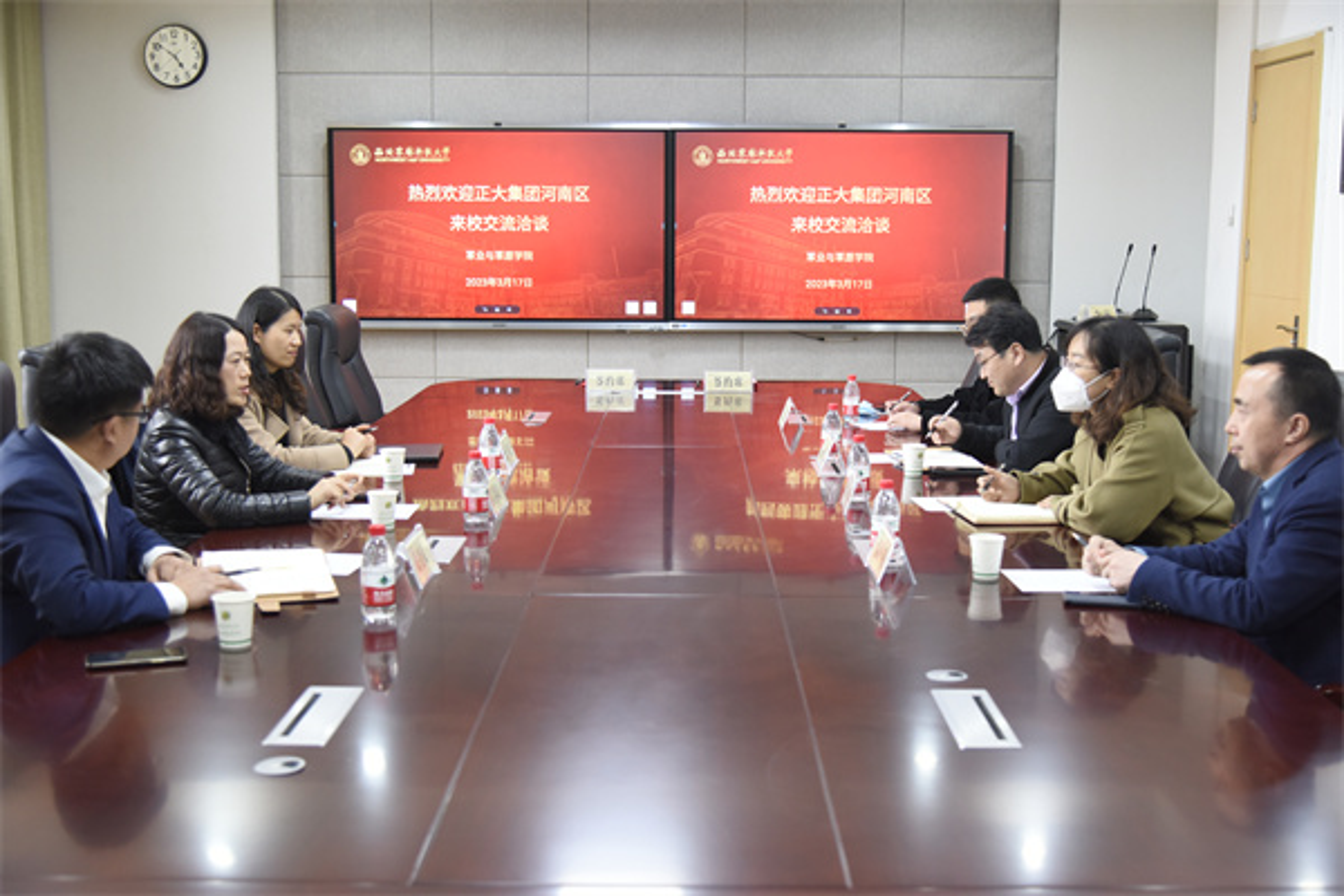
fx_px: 1643
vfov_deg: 30.5
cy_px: 448
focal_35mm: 44
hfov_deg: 44.5
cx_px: 672
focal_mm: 44
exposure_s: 1/60
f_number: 4
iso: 1100
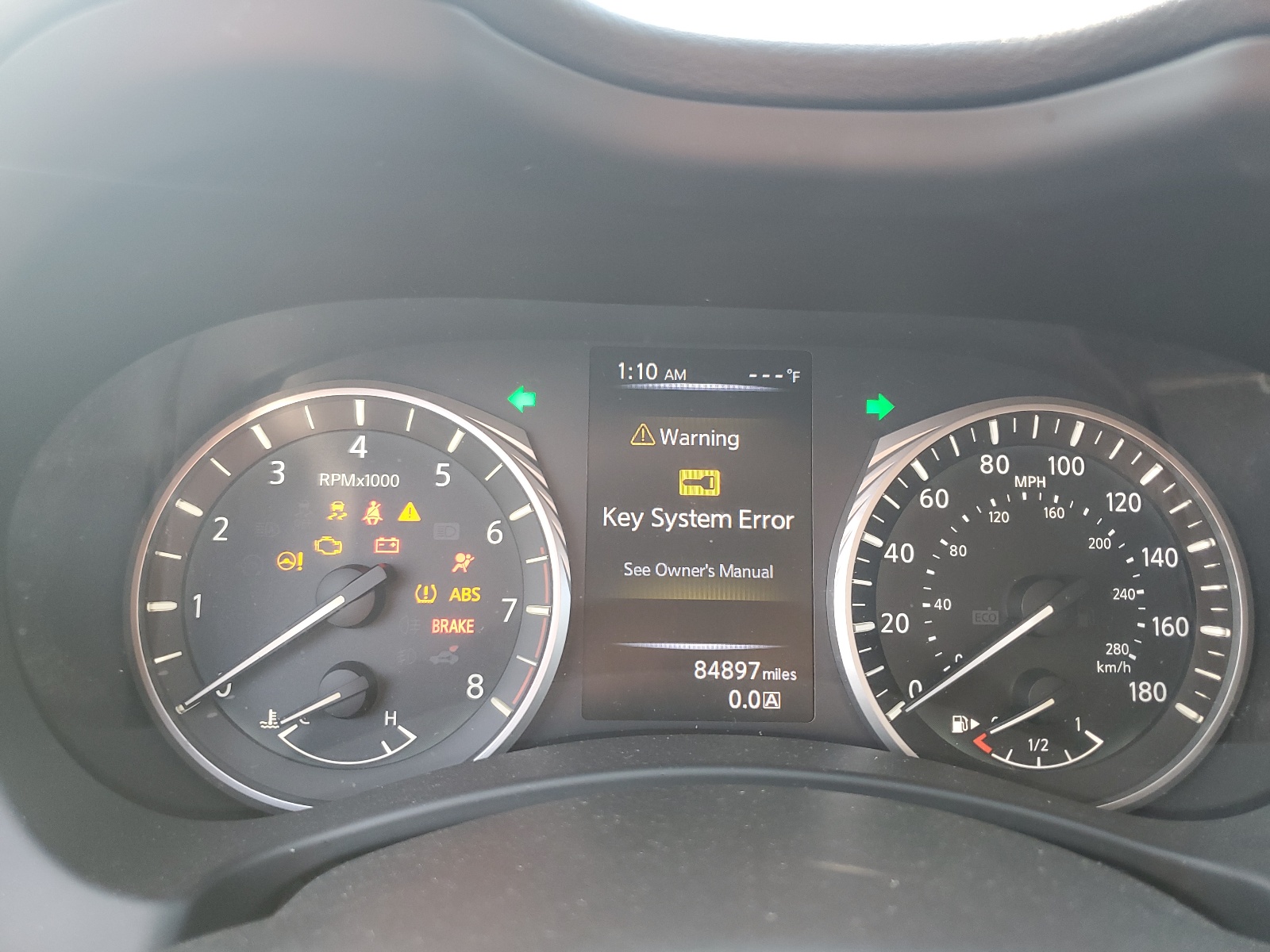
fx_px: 954
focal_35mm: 26
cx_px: 635
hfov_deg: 67.3
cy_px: 476
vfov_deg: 53.1
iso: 61
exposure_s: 1/60.2
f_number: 1.5
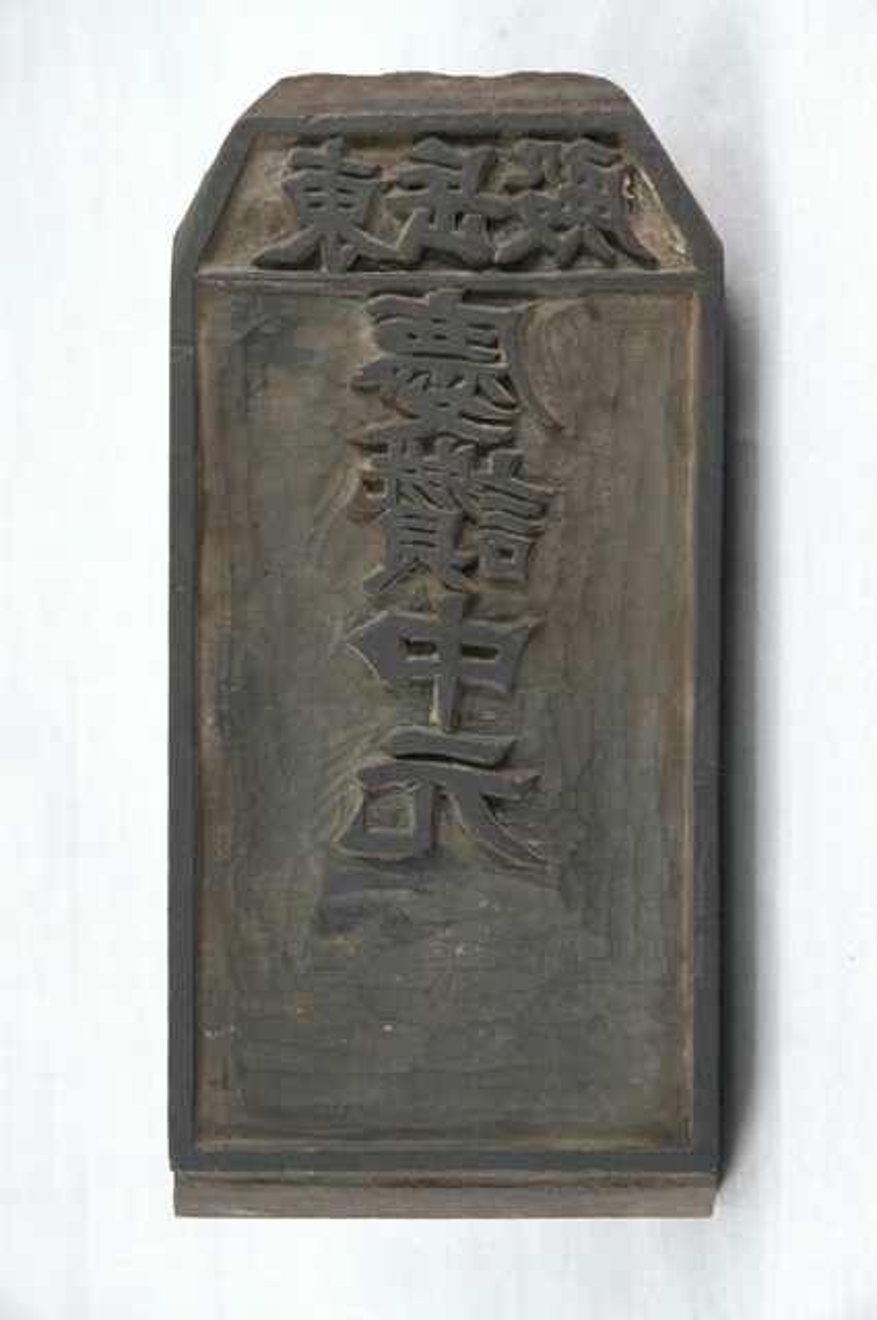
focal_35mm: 105
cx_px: 438
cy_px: 660
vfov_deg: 19.5
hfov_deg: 13.0
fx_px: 3847
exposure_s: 1/8
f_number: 7.1
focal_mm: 70
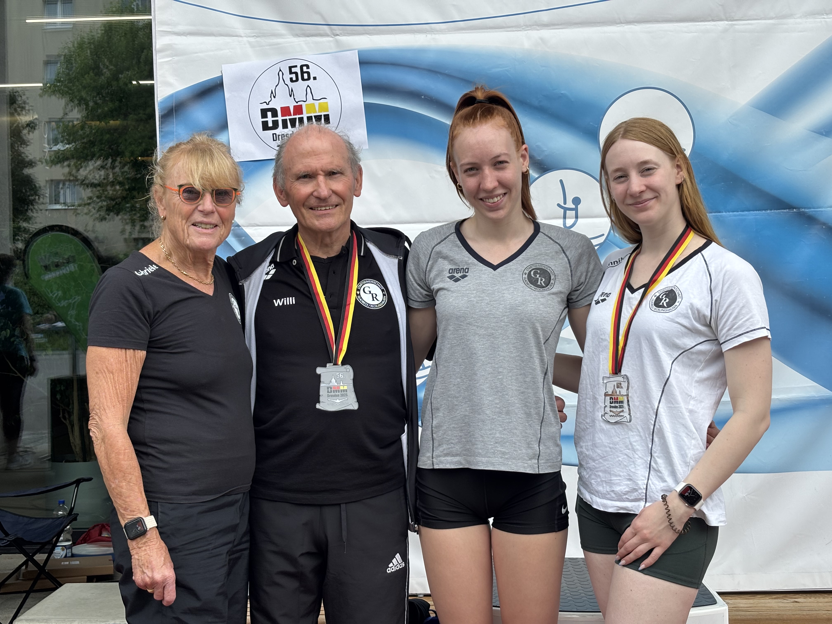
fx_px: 1250
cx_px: 416
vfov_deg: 28.0
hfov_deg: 36.8
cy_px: 312
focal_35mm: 52
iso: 32
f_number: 1.6
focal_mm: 5.96
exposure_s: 1/988
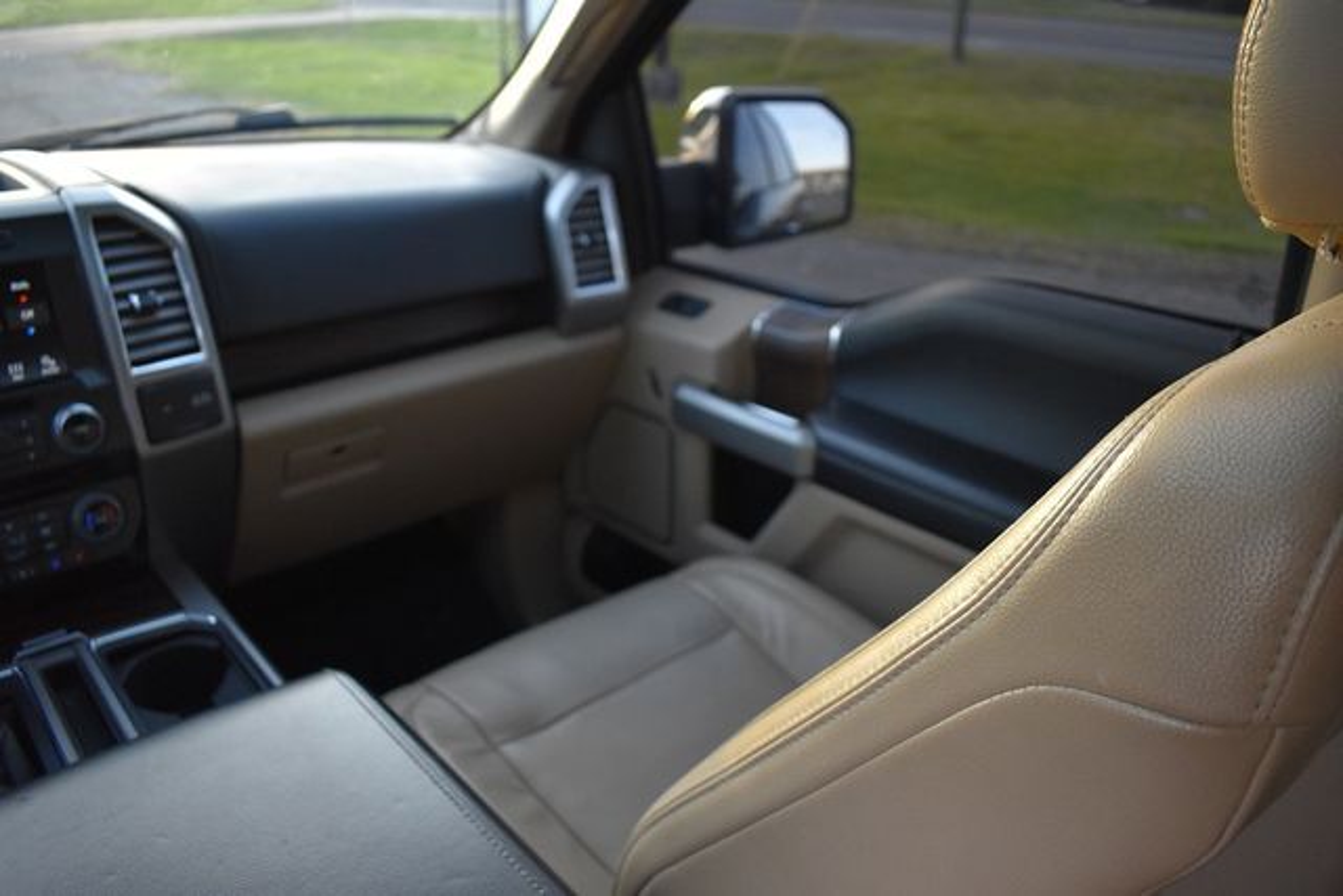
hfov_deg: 67.4
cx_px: 672
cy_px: 448
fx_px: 1007
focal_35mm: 27
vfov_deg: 48.0
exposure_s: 1/125
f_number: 3.5
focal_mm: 18
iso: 1600
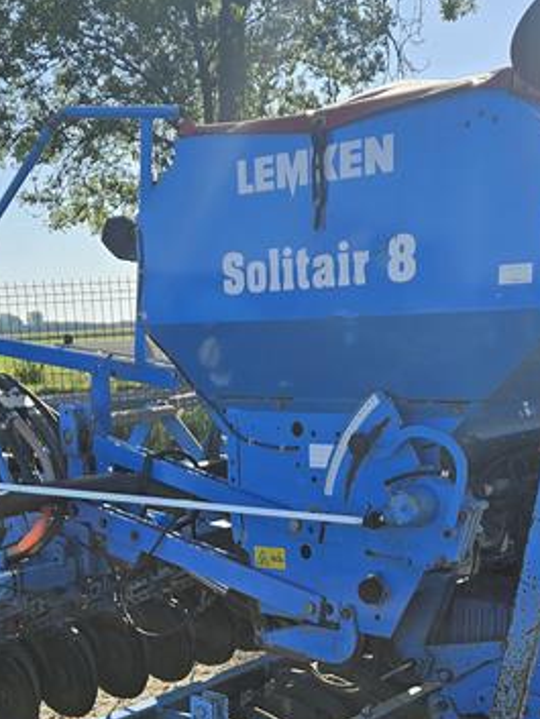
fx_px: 1039
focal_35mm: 50
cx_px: 228
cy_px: 609
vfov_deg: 36.4
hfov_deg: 29.1
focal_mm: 5.4
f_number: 1.8
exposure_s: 1/1228
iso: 25
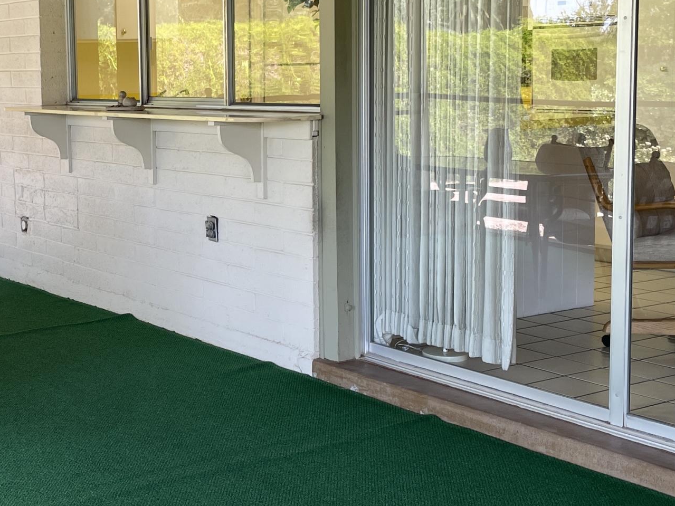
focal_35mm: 61
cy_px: 207
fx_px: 1189
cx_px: 106
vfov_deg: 24.0
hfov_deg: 30.7
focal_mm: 4.2
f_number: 1.6
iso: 32
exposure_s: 1/172
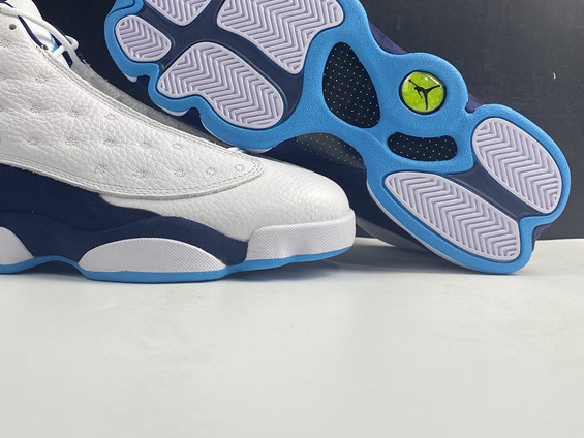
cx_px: 233
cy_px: 174
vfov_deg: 31.4
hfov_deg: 41.0
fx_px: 776
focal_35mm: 46
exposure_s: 1/121
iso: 50
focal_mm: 4.25
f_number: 1.8
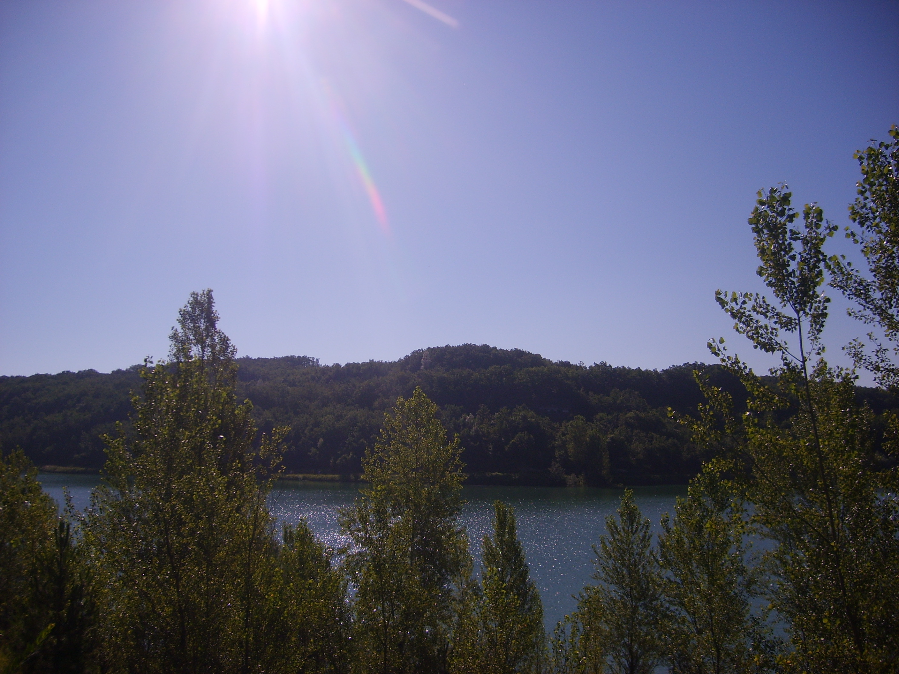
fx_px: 909
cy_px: 337
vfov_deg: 40.7
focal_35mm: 35
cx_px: 450
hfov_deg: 52.6
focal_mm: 5.8
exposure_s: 1/500
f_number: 7.1
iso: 50
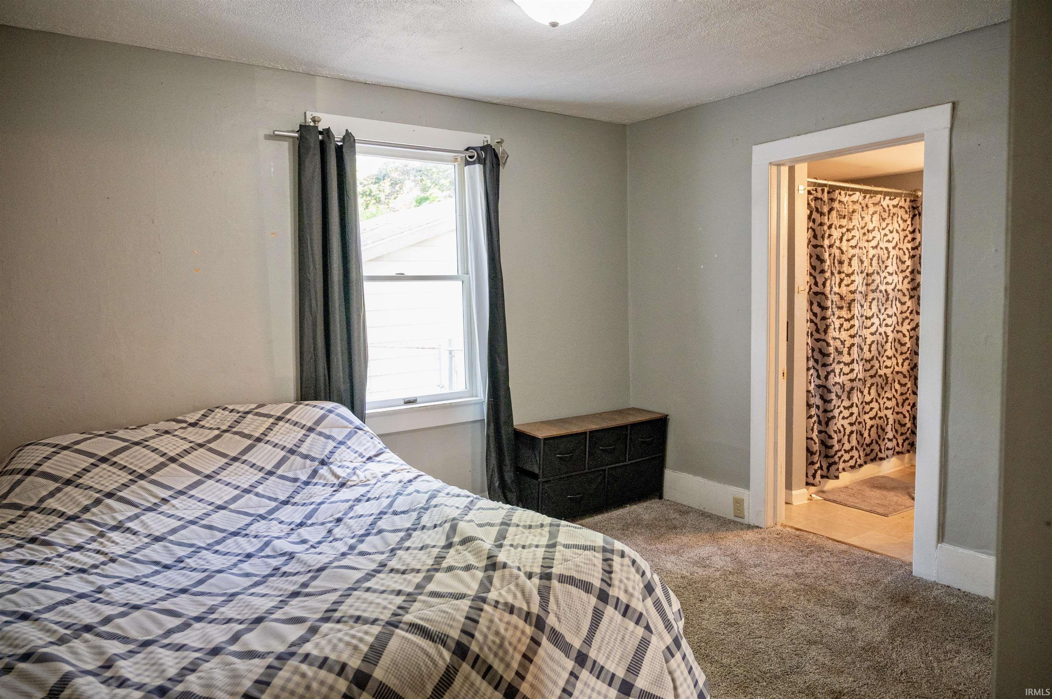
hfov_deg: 73.8
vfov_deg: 53.1
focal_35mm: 24
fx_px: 701
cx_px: 526
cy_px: 350
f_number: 4
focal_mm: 24
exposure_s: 1/100
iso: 2000
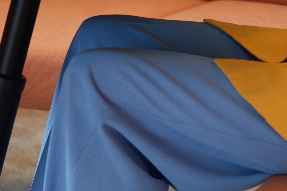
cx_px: 31
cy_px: 209
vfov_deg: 6.9
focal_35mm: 198
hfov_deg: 10.3
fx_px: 1578
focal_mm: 48
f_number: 2.8
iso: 400
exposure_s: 1/125
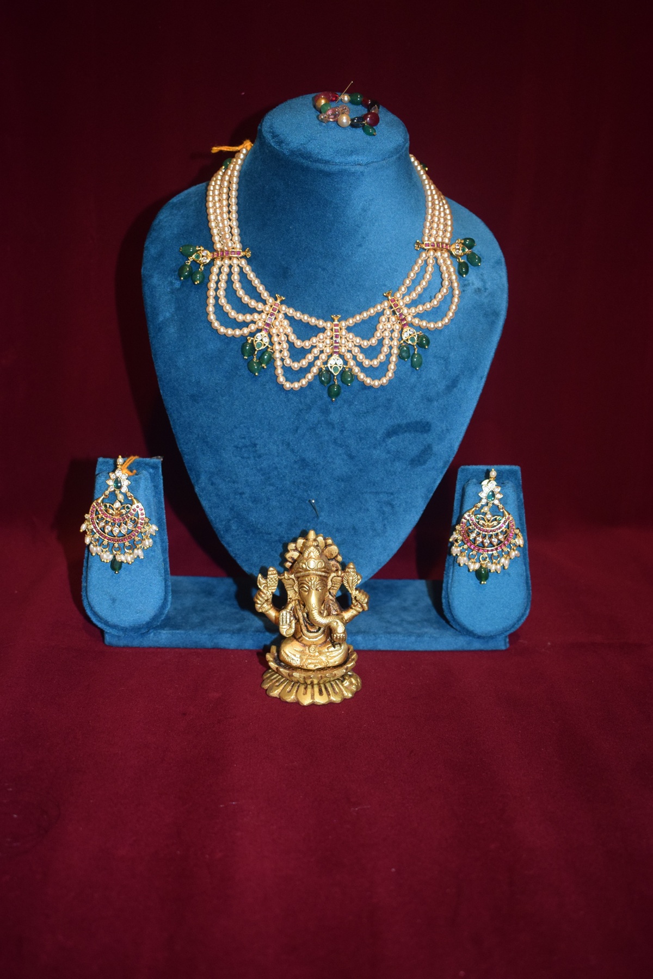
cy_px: 490
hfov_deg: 34.2
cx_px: 326
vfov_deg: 49.6
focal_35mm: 39
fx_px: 1061
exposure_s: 1/60
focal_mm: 26
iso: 1250
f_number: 4
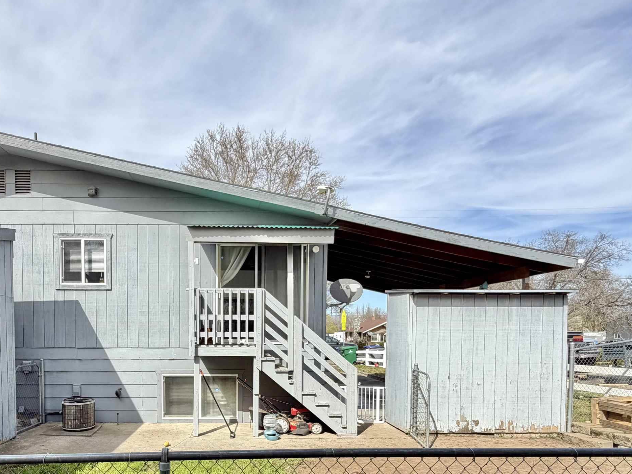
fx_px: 420
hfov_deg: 72.6
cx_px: 234
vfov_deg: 56.3
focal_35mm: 23
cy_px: 349
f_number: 2.2
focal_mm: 2.22
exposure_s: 1/770
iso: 40
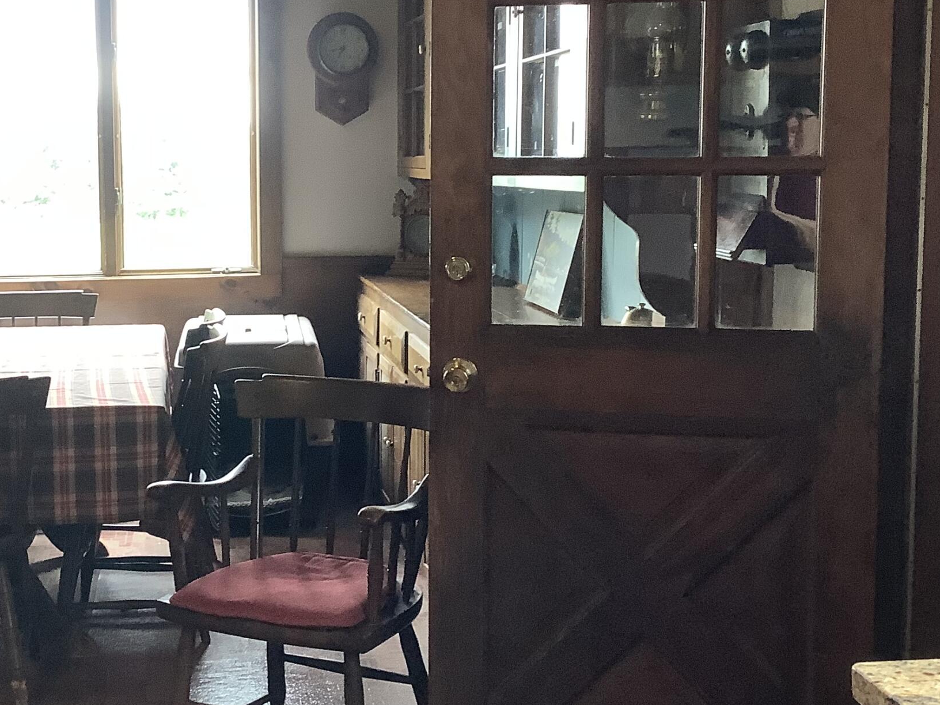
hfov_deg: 33.5
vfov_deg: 25.6
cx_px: 328
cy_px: 291
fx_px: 1548
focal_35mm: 57
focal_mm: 3.3
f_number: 2.4
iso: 160
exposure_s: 1/50
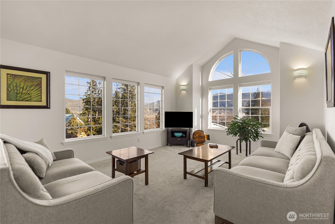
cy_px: 112
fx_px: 149
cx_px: 168
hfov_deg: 96.7
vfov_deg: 73.8
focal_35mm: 16
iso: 100
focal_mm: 16
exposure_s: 1/10
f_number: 2.8
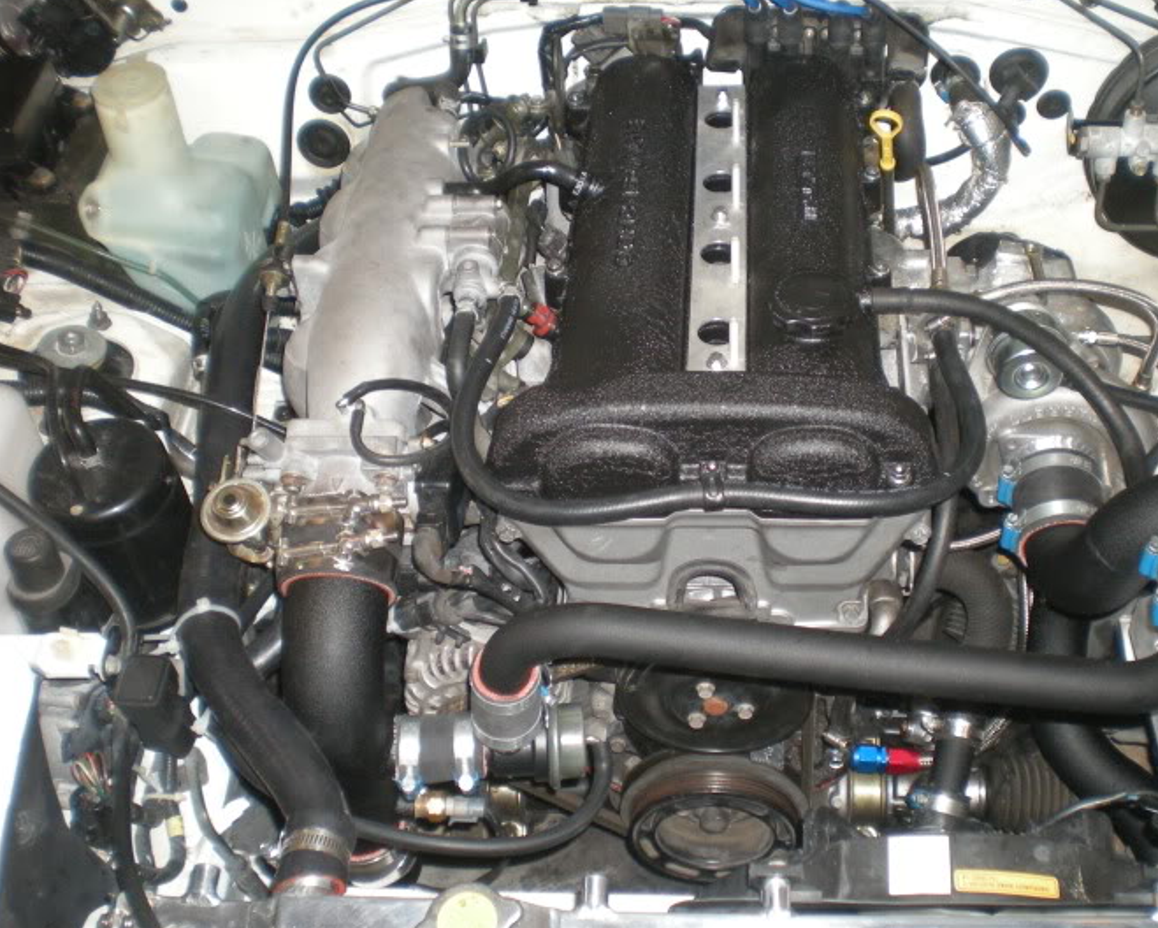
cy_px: 464
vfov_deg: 33.5
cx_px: 689
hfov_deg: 41.0
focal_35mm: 45
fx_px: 1543
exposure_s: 1/60
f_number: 3.1
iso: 161
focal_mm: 6.3
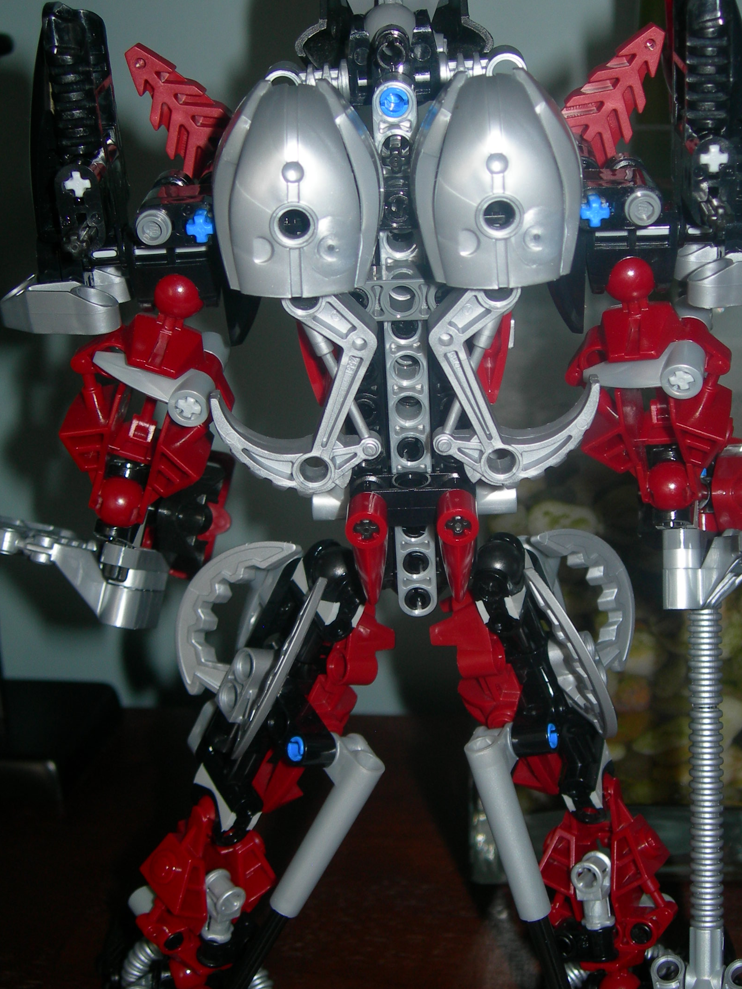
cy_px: 474
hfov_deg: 29.1
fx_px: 1429
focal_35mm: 50
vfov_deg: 38.2
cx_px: 428
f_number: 2.9
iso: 50
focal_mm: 8.5
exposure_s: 1/60.1
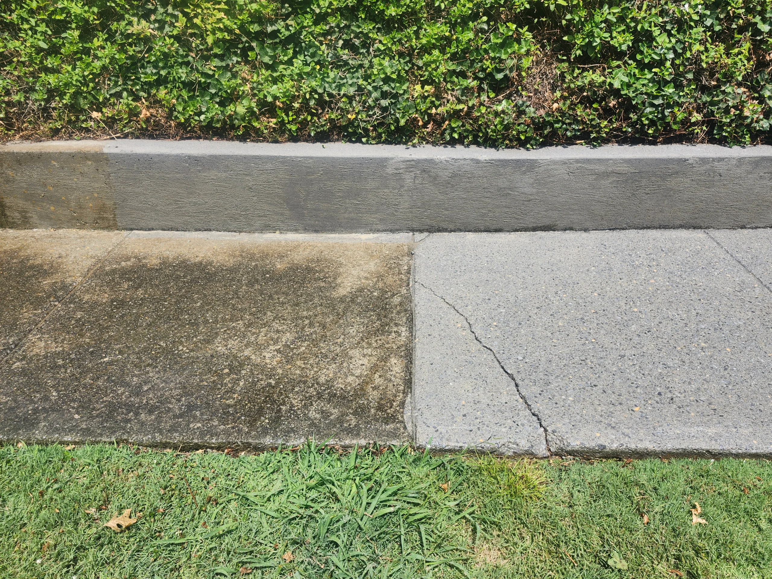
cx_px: 386
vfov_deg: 58.9
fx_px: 513
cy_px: 290
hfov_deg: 73.9
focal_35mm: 23
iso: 25
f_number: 1.8
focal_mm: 5.54
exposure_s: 1/1078
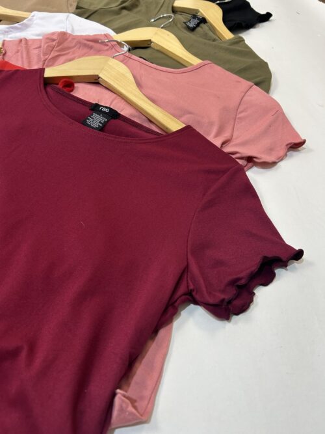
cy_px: 217
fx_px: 326
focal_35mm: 26
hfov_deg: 53.0
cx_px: 162
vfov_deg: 67.3
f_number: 1.5
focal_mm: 5.7
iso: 125
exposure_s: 1/100
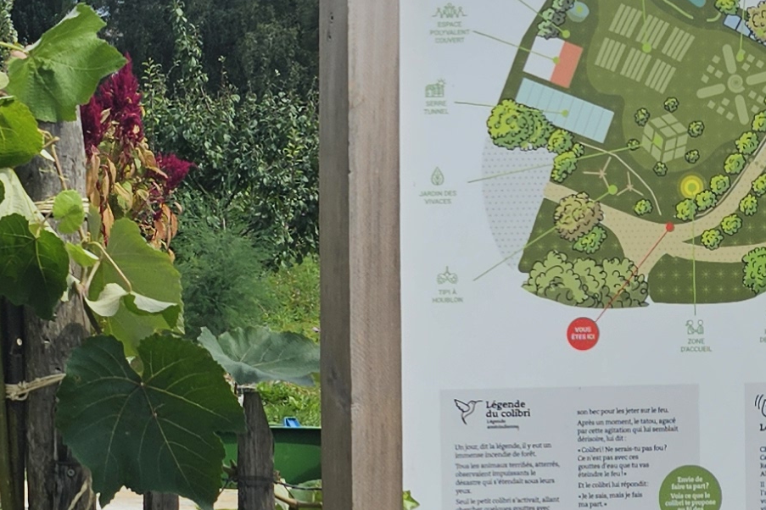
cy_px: 274
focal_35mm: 106
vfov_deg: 12.9
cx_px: -404
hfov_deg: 17.3
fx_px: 2255
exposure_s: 1/1222
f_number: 1.8
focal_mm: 5.4
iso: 25
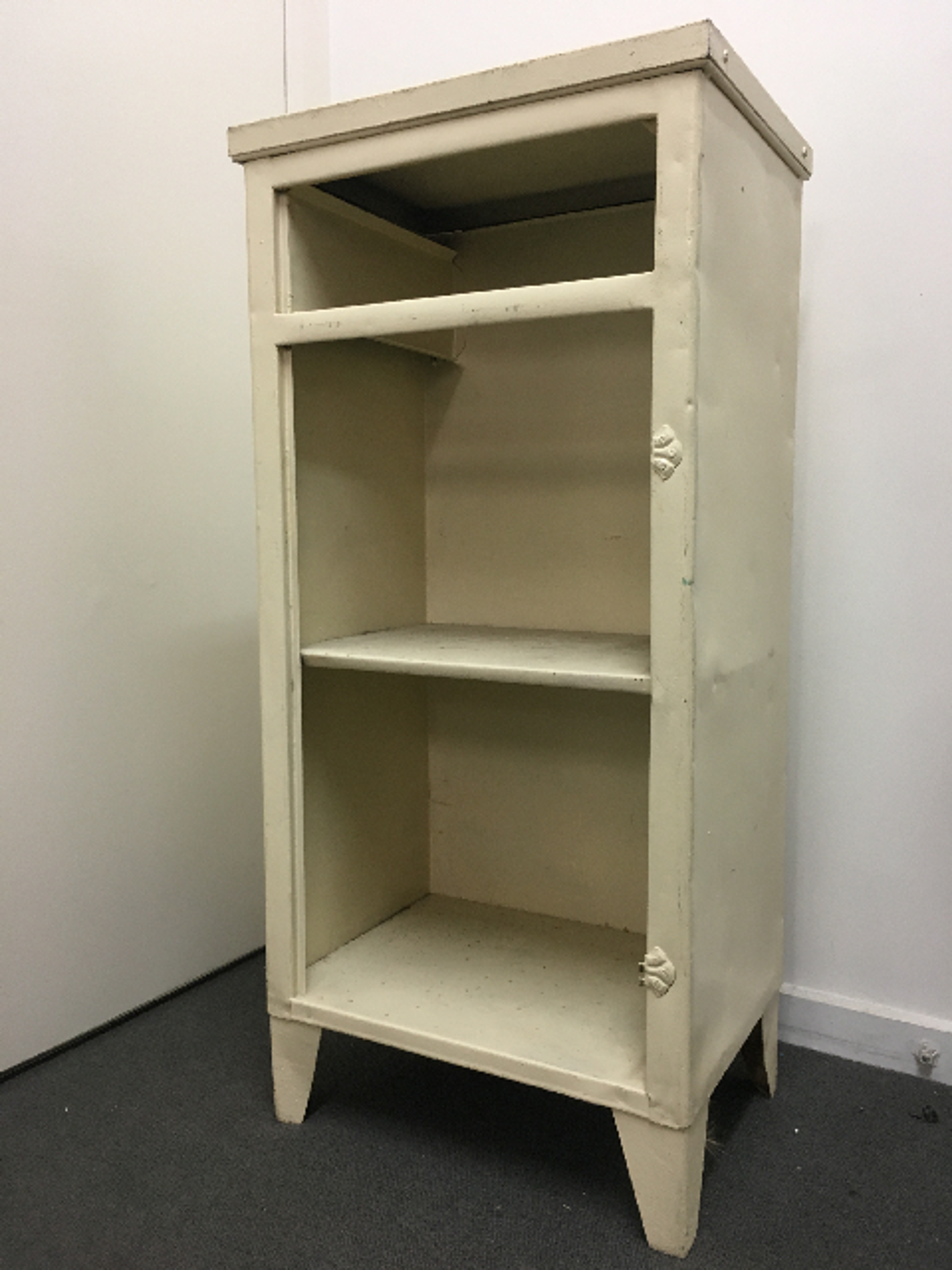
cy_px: 635
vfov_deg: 61.7
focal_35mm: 29
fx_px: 1063
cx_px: 476
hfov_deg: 48.2
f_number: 2.2
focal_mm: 4.15
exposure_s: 1/33
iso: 100
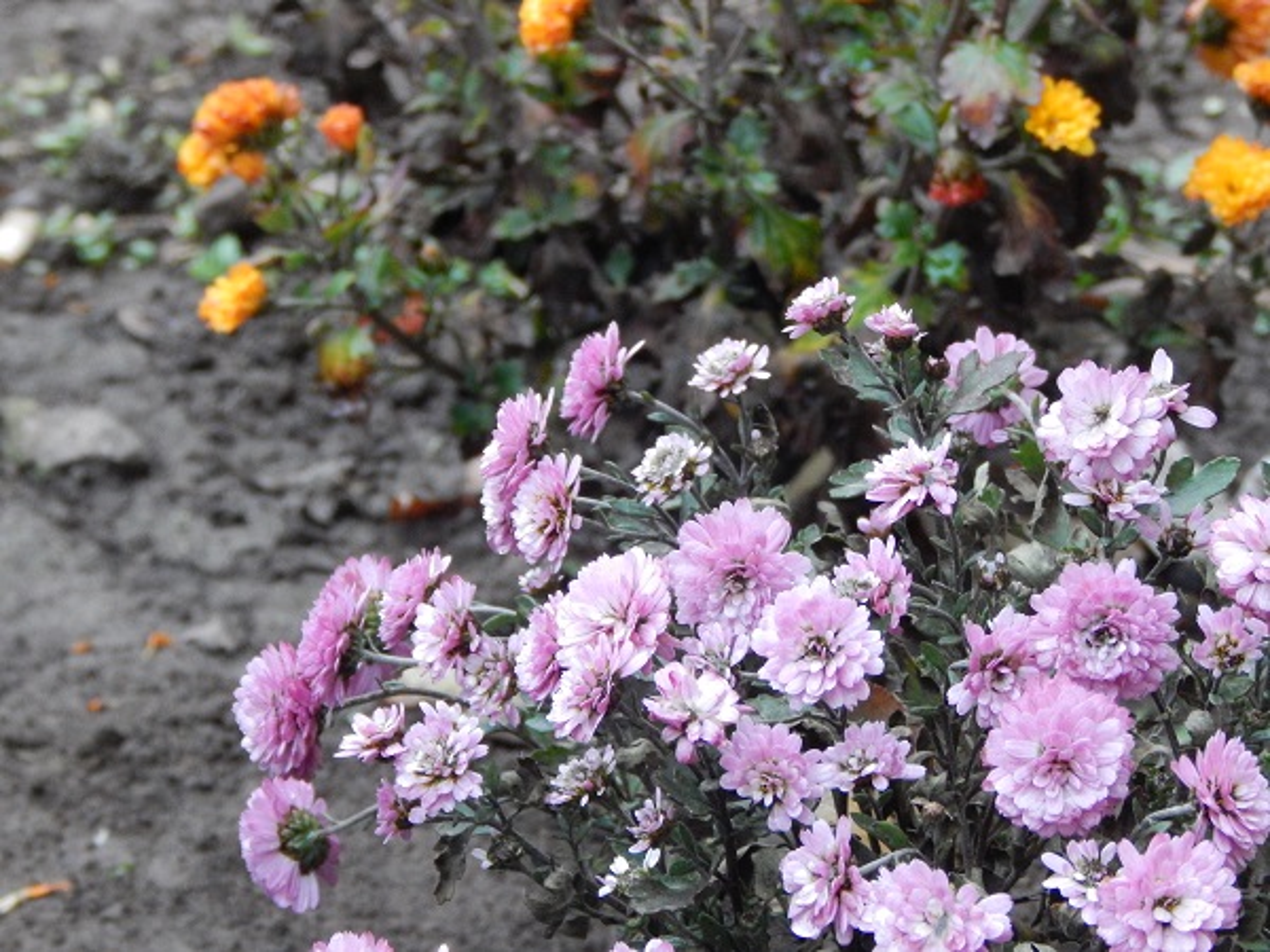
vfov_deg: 7.2
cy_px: 476
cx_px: 635
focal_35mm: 207
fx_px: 7594
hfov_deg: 9.6
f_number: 5.4
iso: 800
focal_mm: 37.1
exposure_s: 1/13
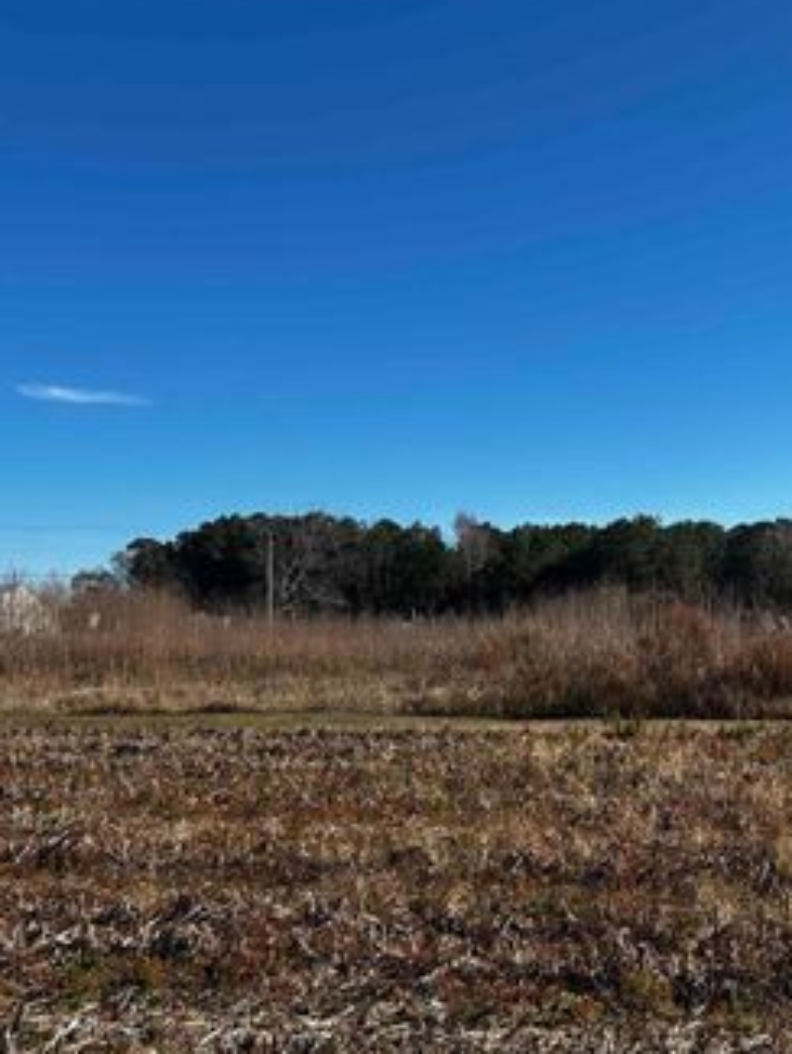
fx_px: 1219
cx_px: 704
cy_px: 537
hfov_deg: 34.1
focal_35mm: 40
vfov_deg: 46.8
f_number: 1.5
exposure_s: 1/3831
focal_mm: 5.7
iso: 50
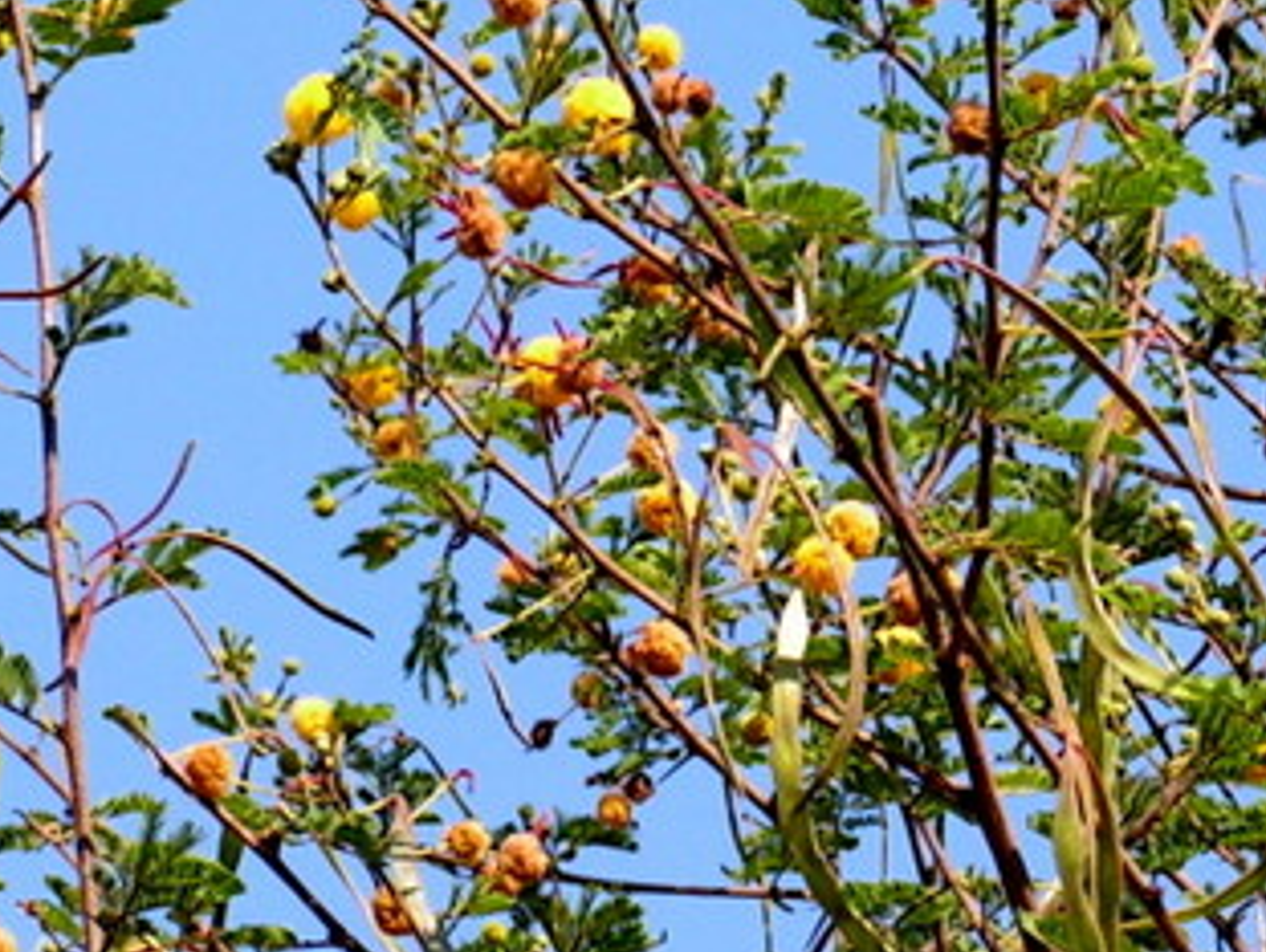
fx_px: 8897
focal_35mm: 243
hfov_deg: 8.1
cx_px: 1001
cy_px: 604
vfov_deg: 6.1
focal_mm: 19.6
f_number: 4.5
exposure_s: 1/250
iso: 50
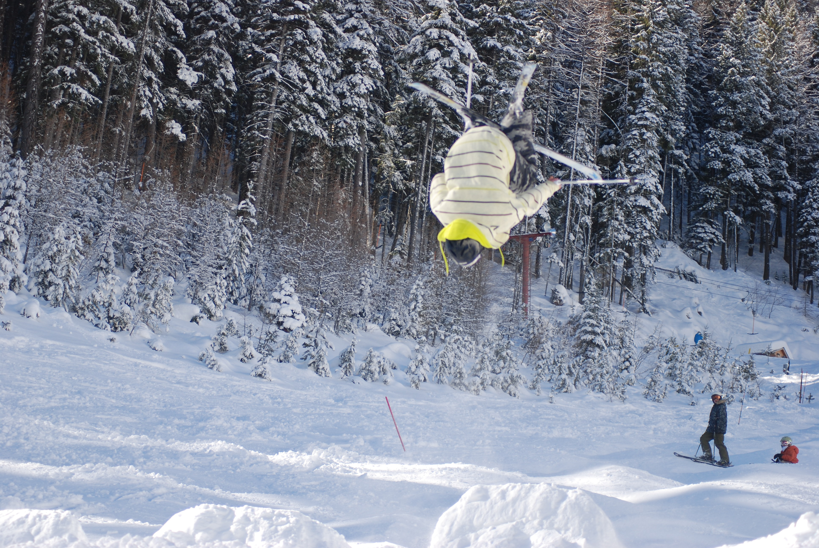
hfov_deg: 19.4
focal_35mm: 105
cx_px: 410
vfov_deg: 13.1
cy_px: 274
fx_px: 2392
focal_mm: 70
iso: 200
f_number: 4
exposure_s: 1/800
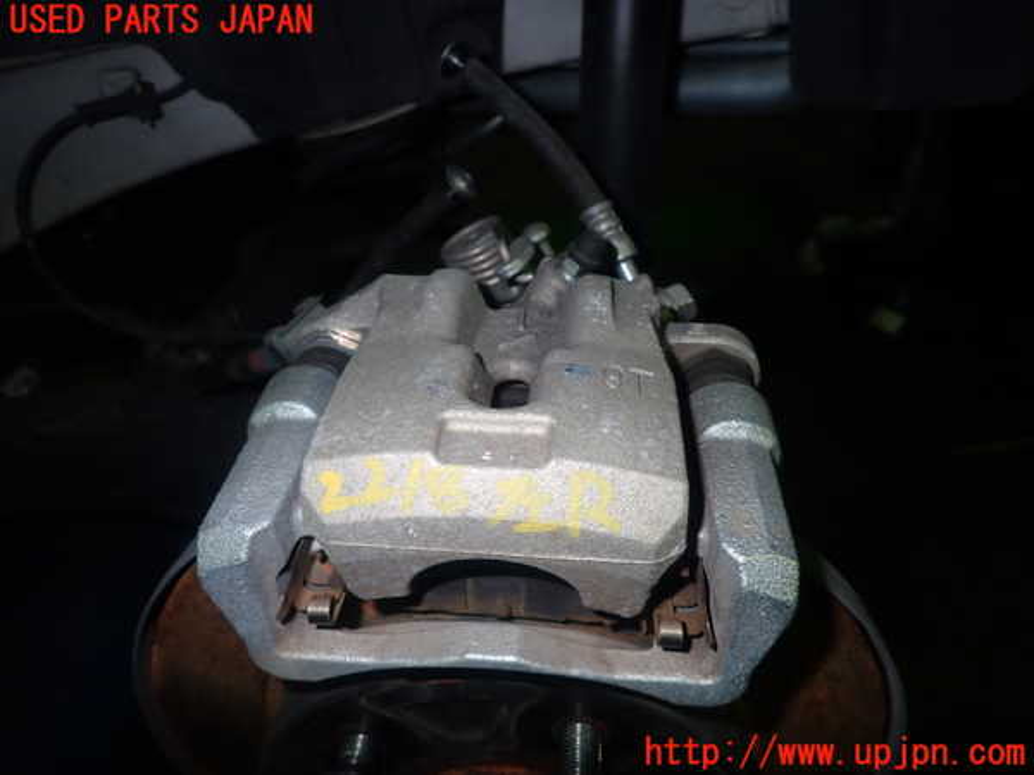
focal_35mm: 25
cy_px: 388
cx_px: 517
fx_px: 747
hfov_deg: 69.4
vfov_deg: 54.9
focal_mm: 4.5
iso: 200
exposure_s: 1/30
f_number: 5.6
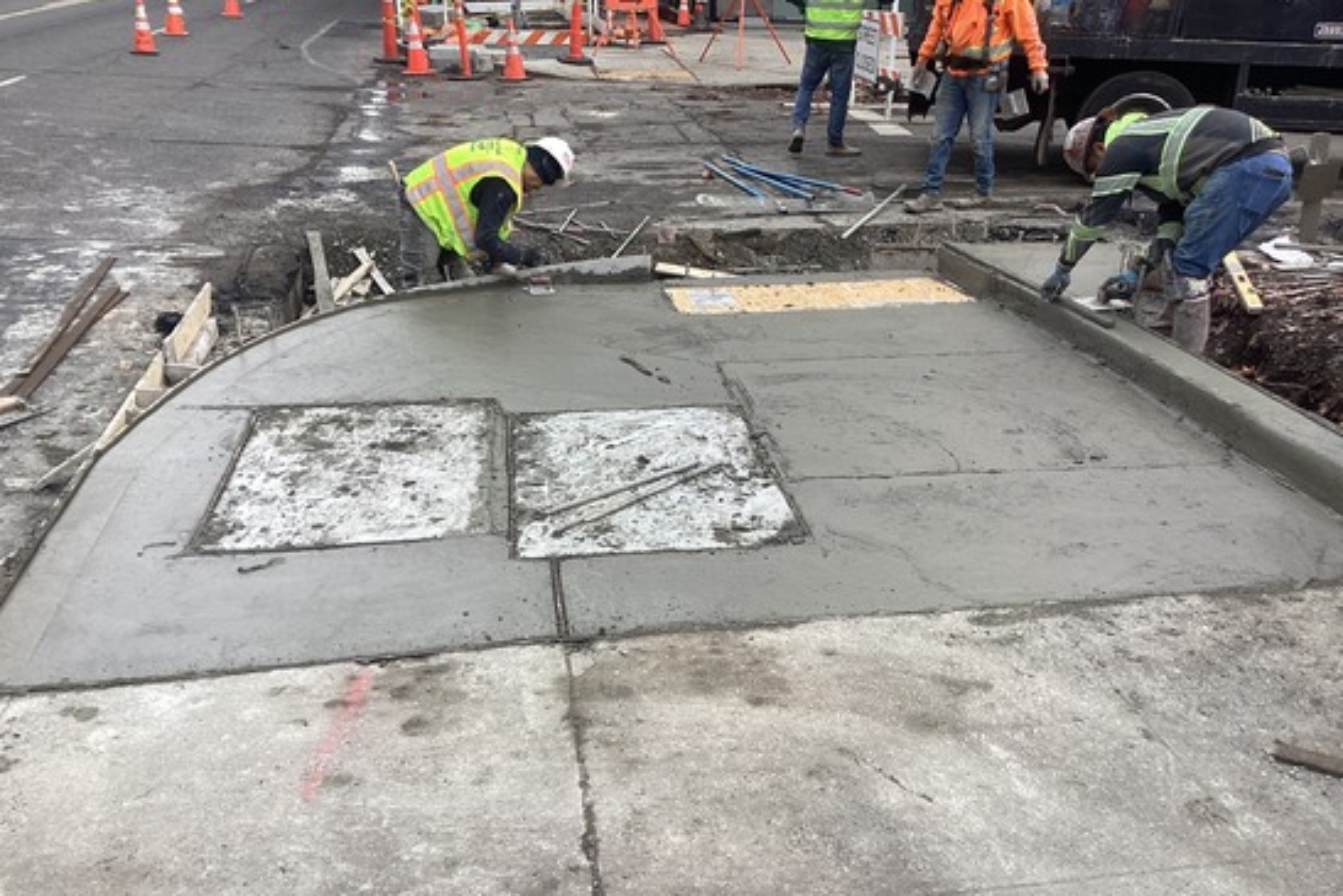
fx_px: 1231
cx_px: 685
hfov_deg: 57.2
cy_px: 466
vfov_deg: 40.0
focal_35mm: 33
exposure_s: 1/156
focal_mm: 3.3
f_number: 2.4
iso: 25
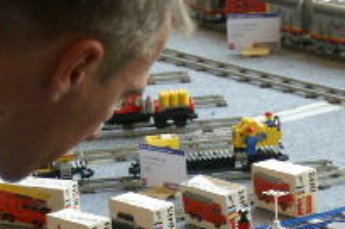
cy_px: 320
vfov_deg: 4.6
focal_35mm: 294
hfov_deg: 7.0
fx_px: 2811
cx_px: 12
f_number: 4.5
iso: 800
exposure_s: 1/200
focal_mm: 50
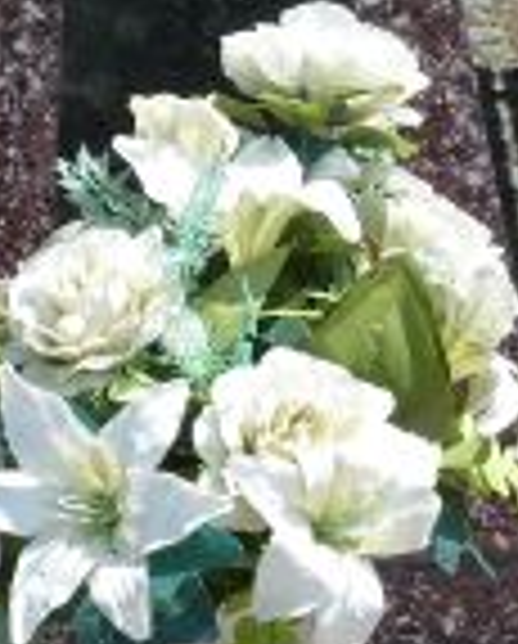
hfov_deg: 6.5
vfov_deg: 8.0
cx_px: 239
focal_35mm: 240
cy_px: 176
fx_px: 4585
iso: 80
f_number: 3.9
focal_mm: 9.1
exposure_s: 1/320
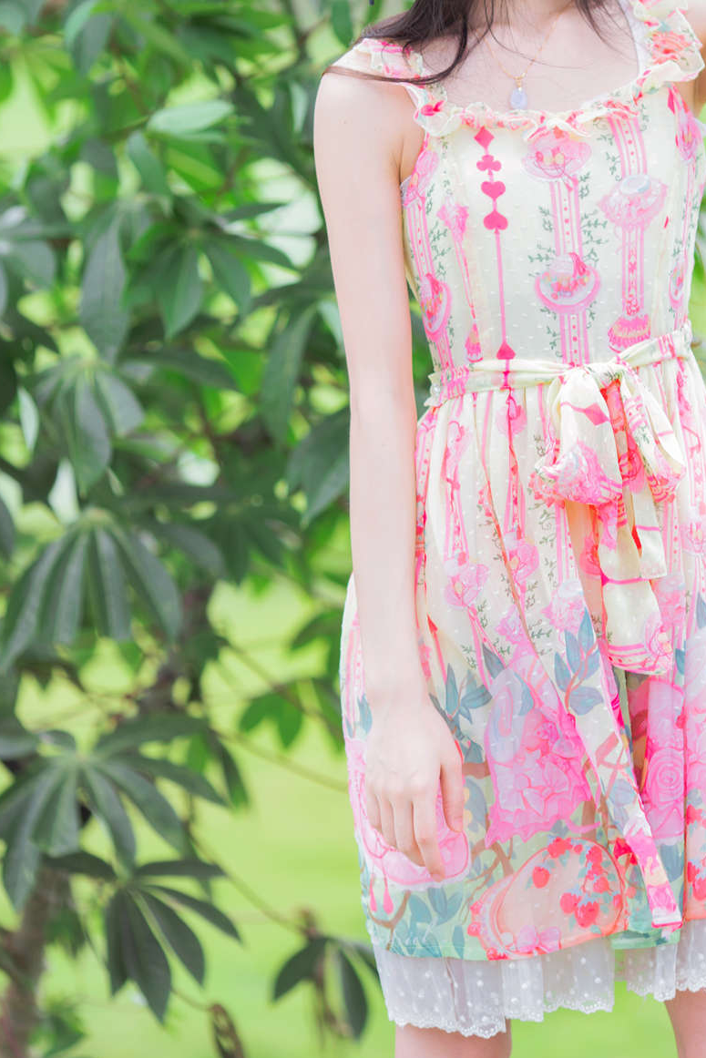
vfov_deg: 9.8
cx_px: 491
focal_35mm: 209
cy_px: 258
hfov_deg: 6.6
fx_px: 6146
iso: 100
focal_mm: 135
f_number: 2
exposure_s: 1/400
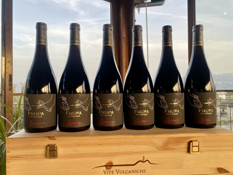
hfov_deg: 67.3
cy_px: 88
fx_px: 175
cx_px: 116
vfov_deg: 53.1
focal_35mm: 26
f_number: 1.8
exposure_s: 1/121
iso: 100
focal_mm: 4.25
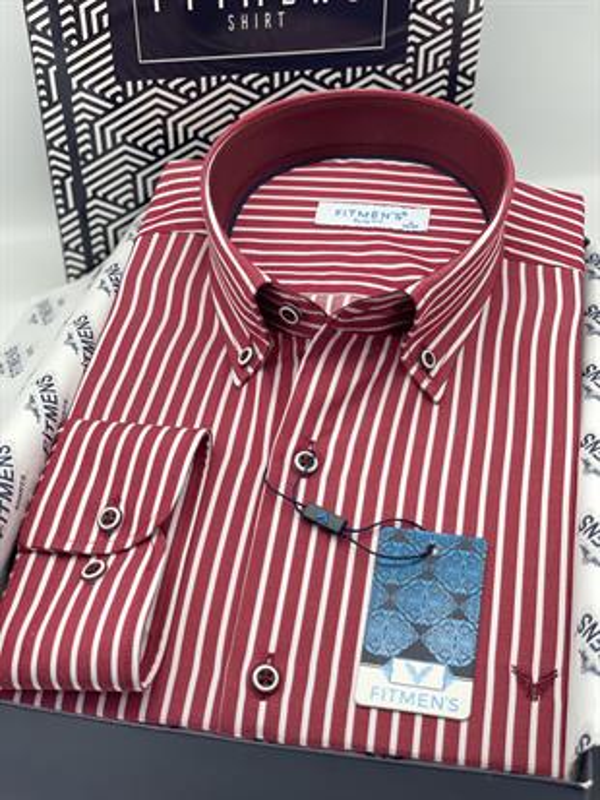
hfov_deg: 28.0
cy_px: 400
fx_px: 1201
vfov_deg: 36.8
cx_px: 300
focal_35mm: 52
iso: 40
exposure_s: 1/122
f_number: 2
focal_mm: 6
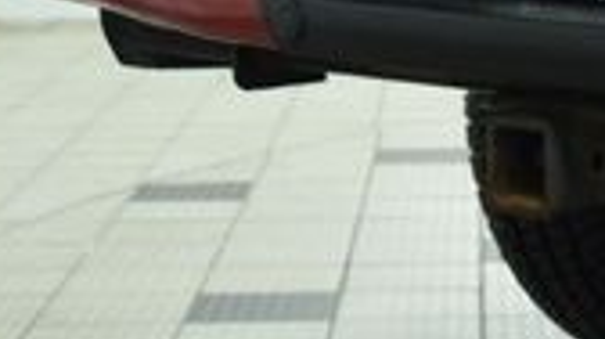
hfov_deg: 12.3
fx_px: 2692
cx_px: 871
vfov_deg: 7.1
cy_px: -74
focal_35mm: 168
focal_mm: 28
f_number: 4.5
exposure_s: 1/60
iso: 1600
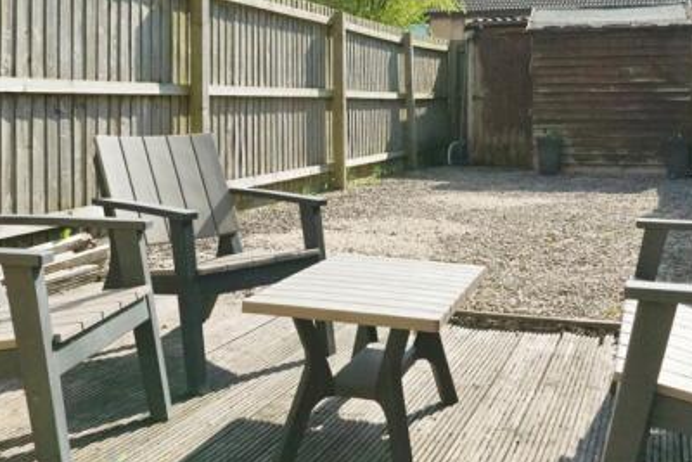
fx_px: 788
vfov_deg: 32.1
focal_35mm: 41
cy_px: 119
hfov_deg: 47.3
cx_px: 381
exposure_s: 1/5000
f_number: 8
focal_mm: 16
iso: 2000
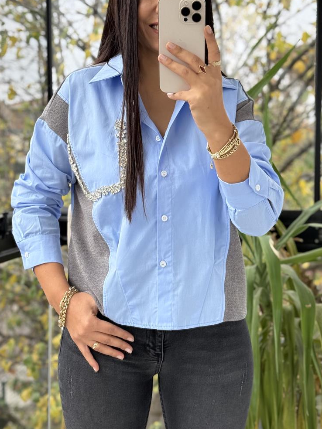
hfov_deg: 22.6
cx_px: 180
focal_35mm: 65
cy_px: 187
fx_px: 806
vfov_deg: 29.8
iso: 100
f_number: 1.78
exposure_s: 1/247
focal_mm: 6.76
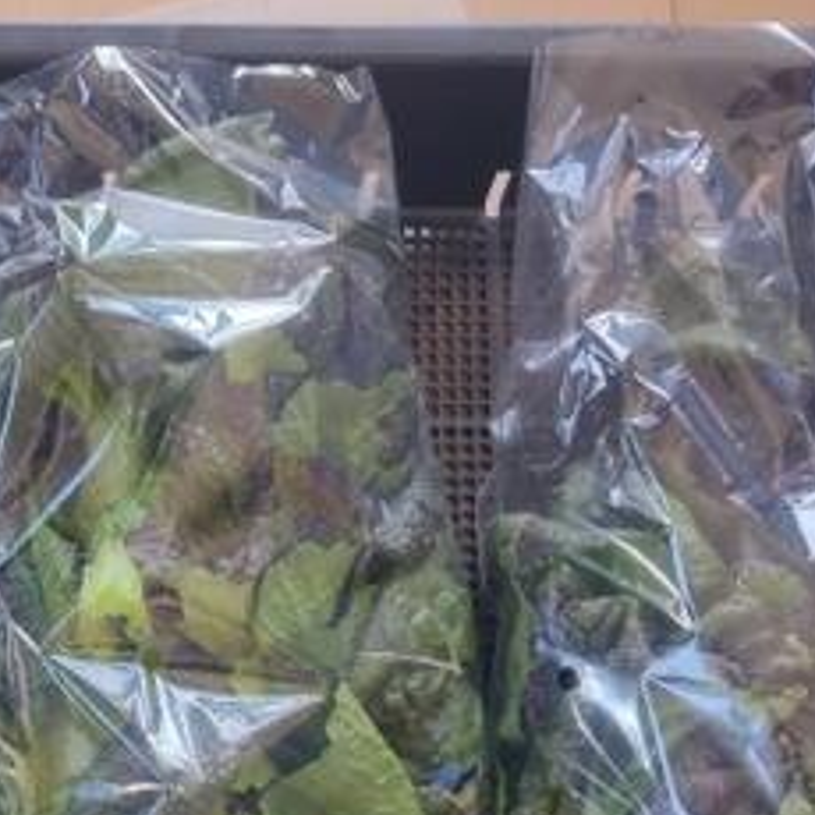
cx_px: 156
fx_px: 1279
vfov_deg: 34.5
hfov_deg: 34.2
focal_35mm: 48
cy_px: 627
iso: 177
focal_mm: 4.74
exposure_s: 1/33
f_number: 1.79
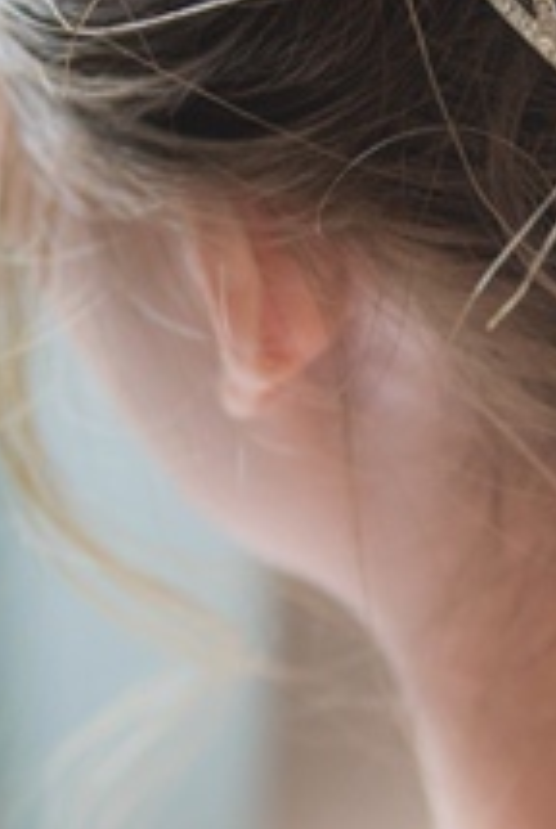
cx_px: 479
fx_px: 4179
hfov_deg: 7.6
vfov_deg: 11.3
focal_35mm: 181
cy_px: 335
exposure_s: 1/60
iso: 800
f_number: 3.2
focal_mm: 38
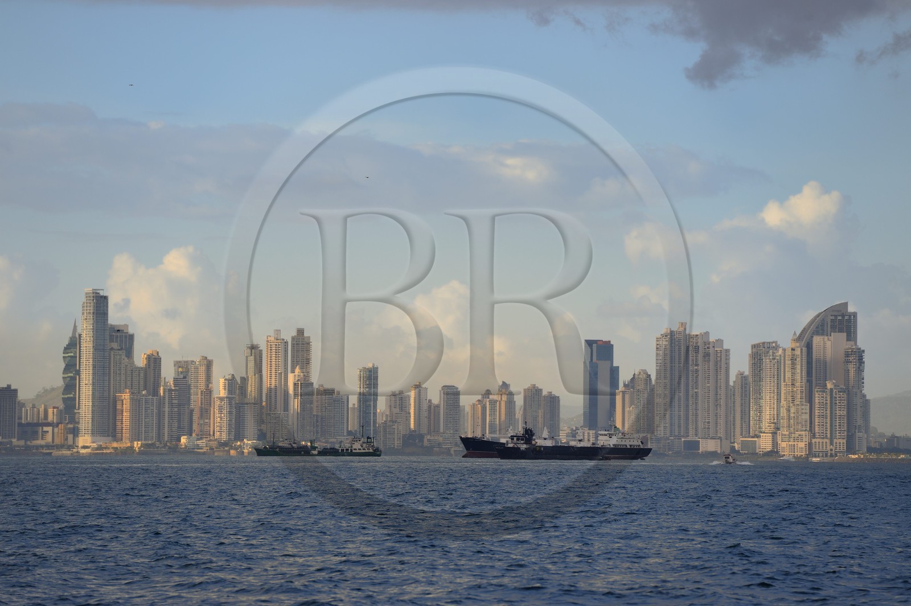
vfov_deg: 6.9
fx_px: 5057
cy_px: 303
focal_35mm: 200
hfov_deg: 10.3
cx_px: 456
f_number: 5.6
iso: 200
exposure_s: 1/640
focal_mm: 200
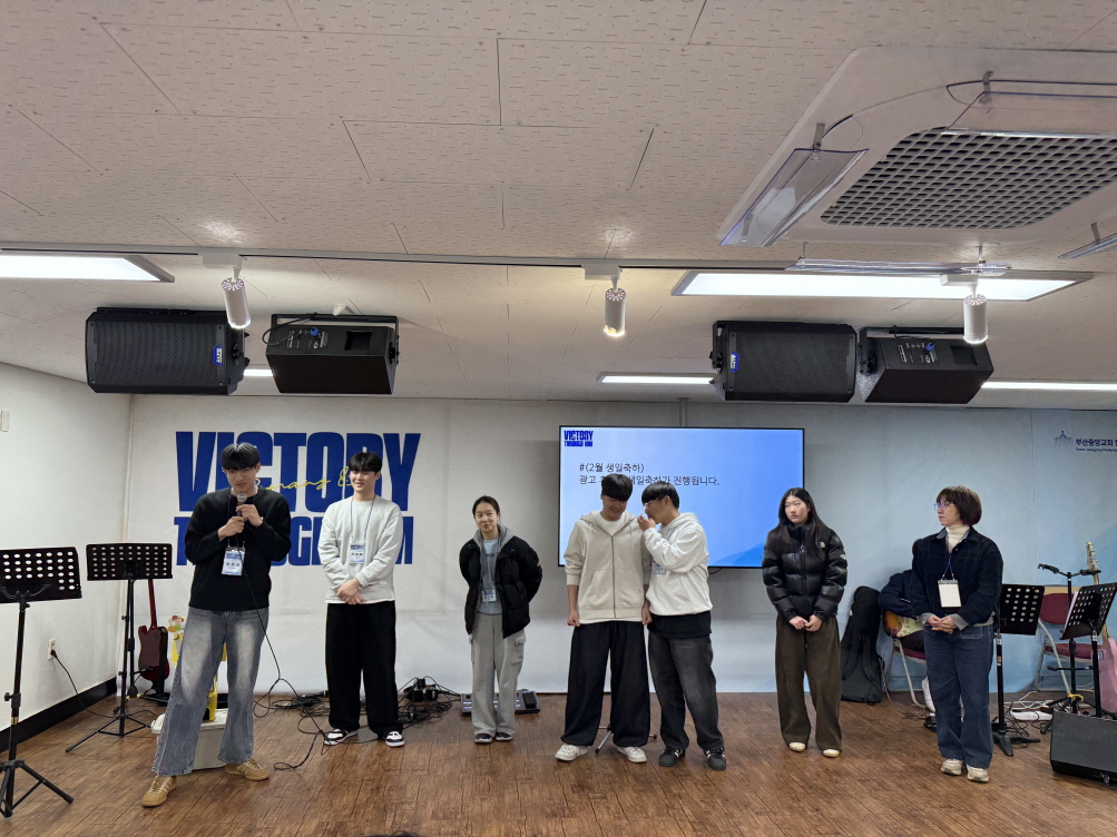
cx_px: 558
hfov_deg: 71.6
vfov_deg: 56.8
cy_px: 418
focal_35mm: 24
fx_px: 774
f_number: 1.78
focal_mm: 6.76
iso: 125
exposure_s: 1/147
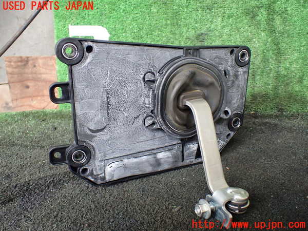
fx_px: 267
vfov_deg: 46.8
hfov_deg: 60.0
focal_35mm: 30
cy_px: 116
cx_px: 154
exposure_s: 1/125
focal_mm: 5.4
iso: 400
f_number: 2.3
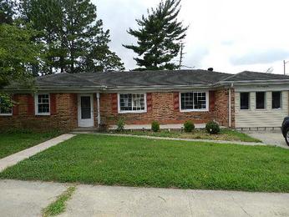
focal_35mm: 23
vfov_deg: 58.9
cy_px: 108
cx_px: 144
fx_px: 192
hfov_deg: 73.9
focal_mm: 4
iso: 160
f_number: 3.4
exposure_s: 1/400
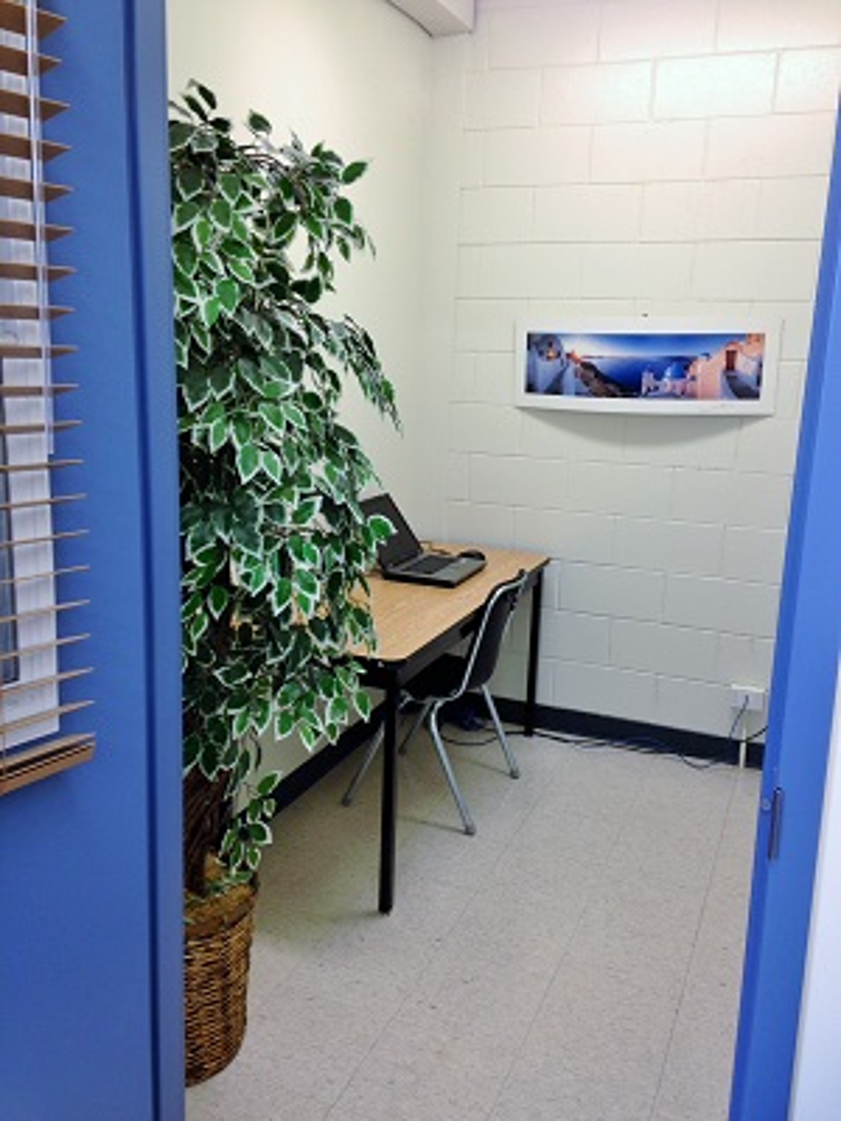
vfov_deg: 55.4
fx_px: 1069
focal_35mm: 33
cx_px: 420
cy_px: 560
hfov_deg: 42.9
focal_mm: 4.12
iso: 50
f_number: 2.4
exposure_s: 1/20
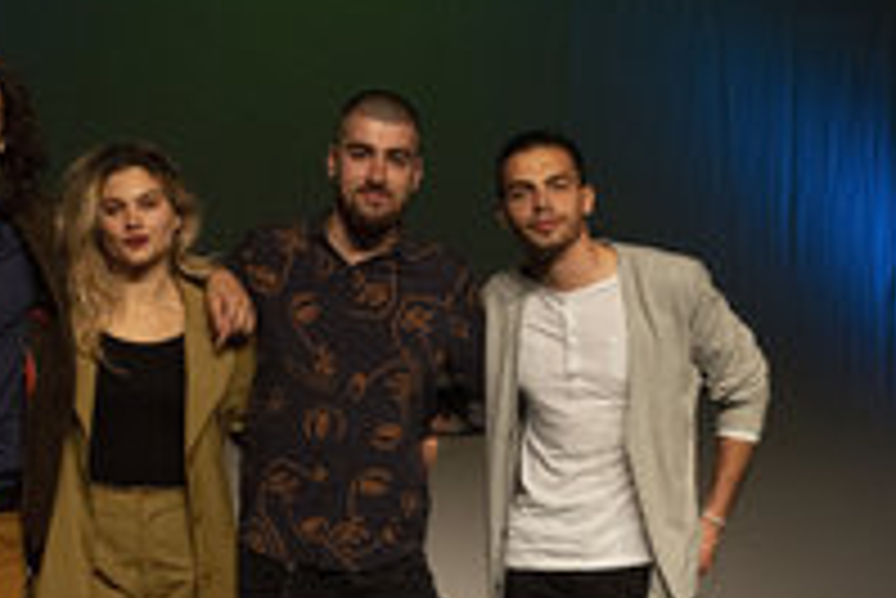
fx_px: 3661
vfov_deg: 9.3
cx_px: 126
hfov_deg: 13.8
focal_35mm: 147
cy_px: 526
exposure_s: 1/1500
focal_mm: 50
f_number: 2.4
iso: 2500
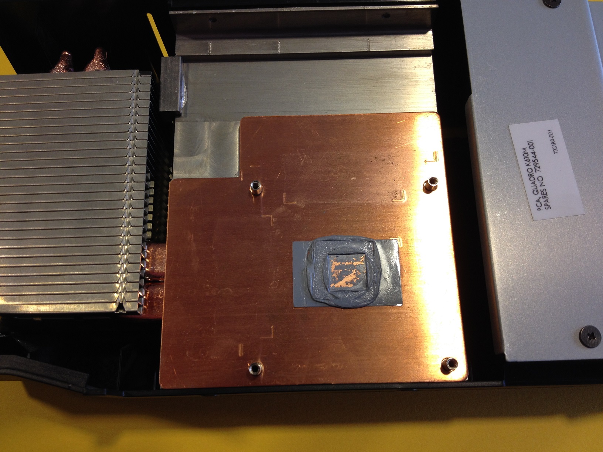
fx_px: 610
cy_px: 226
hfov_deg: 52.6
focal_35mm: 35
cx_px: 302
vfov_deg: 40.7
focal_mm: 4.28
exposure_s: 1/20
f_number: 2.4
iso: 50
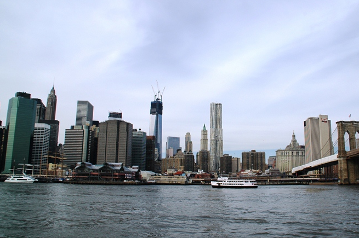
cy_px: 114
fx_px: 329
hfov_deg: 56.9
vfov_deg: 39.9
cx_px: 212
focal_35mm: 33
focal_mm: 18
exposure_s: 1/320
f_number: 10
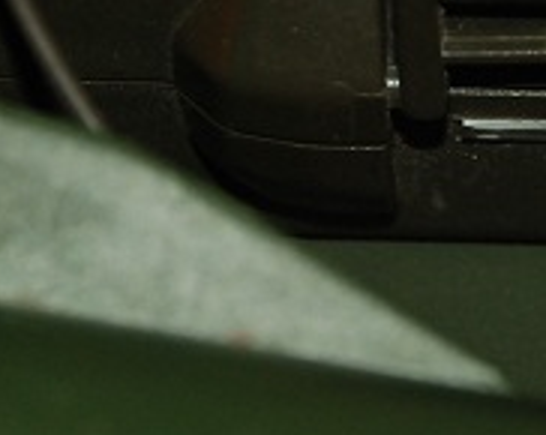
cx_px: 444
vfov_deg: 3.0
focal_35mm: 523
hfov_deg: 3.7
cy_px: 63
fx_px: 8443
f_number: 5.6
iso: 640
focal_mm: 135
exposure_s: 1/60
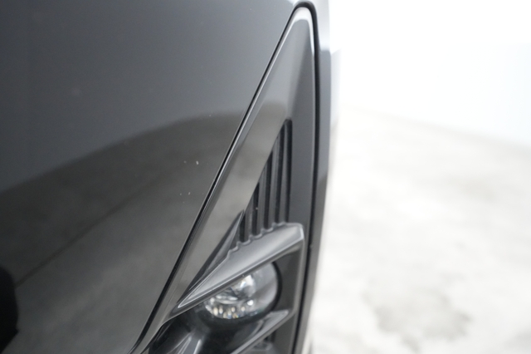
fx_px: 413
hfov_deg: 65.5
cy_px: 177
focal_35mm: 28
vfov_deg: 46.4
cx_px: 266
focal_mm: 28
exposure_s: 1/100
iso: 10000
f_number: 4.5
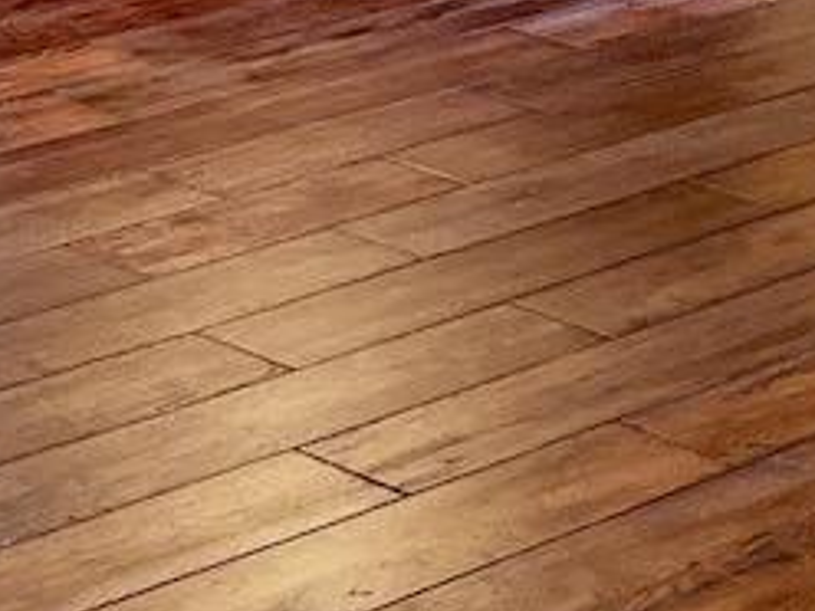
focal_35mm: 157
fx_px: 3696
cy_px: -455
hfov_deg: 12.6
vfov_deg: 9.1
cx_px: 536
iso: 100
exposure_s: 1/121
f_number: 1.5
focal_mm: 5.7
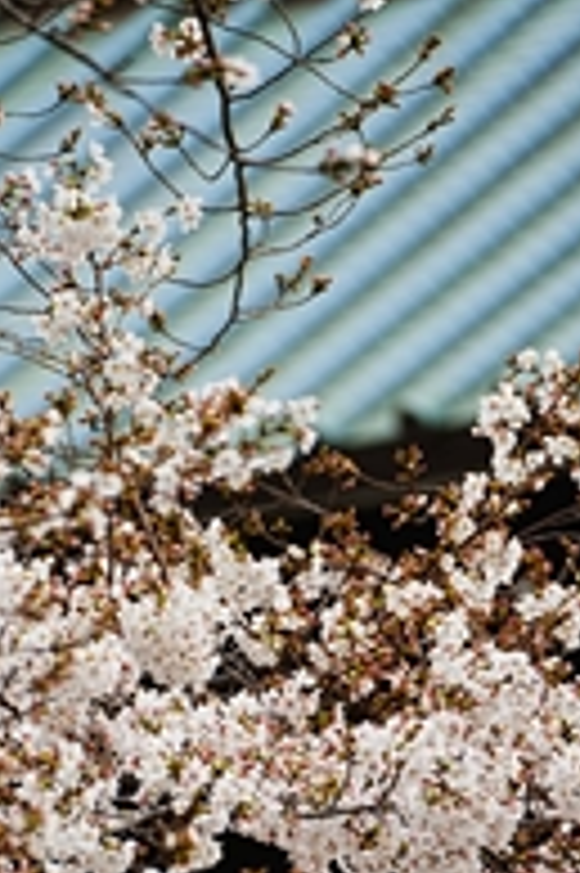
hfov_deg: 1.7
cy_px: 842
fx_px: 20020
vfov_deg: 2.5
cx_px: 137
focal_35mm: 827
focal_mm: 400
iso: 400
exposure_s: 1/500
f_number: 5.6
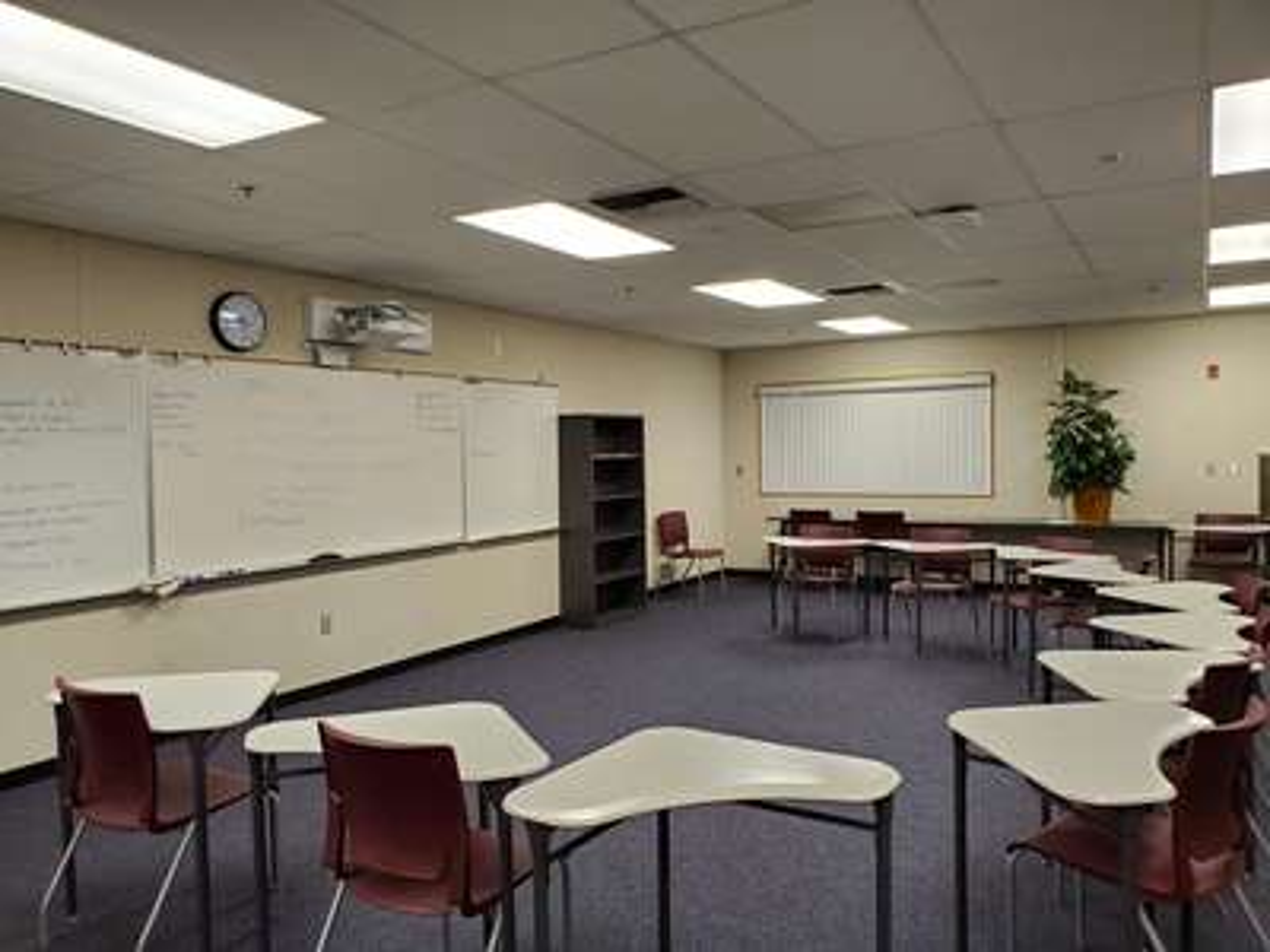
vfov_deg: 53.1
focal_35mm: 26
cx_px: 635
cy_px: 476
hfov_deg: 67.3
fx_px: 954
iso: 160
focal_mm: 4.3
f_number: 2.4
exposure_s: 1/39
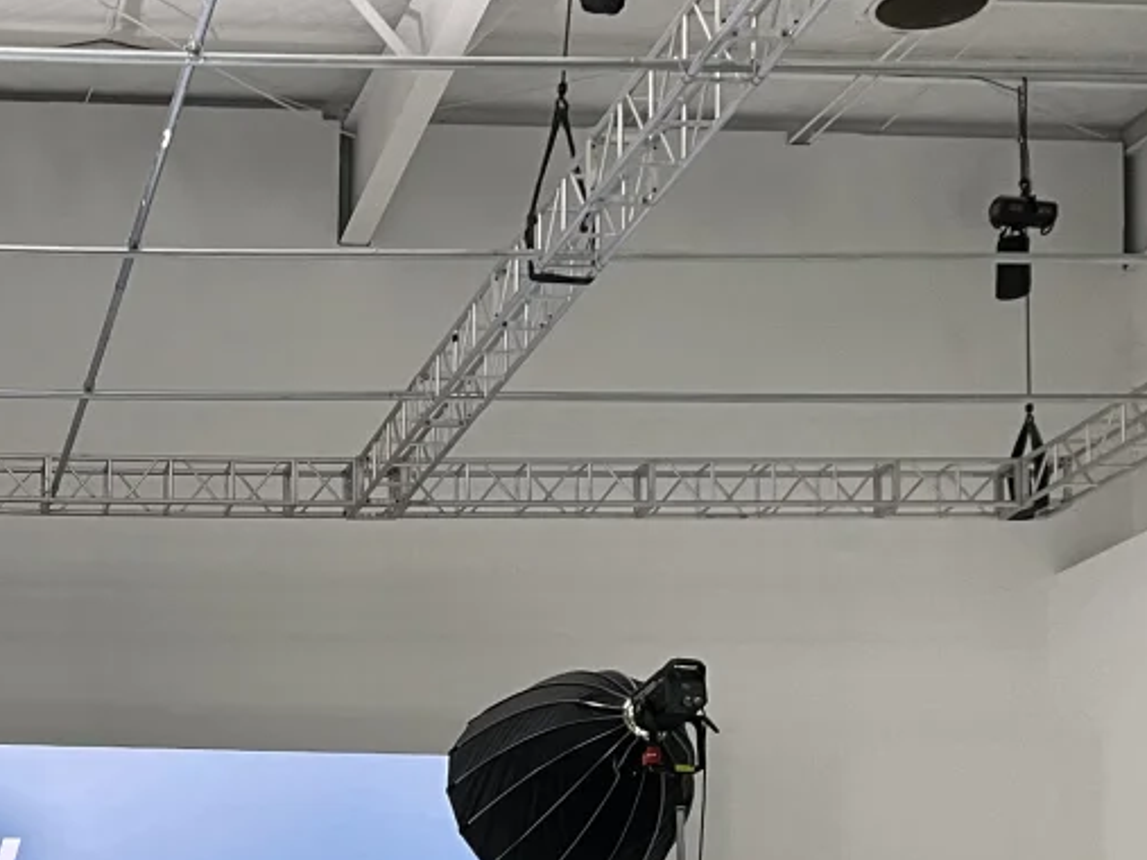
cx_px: -77
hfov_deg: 25.6
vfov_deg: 19.4
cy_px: 1064
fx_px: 2352
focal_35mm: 71
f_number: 1.6
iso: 125
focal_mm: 5.1
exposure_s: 1/96
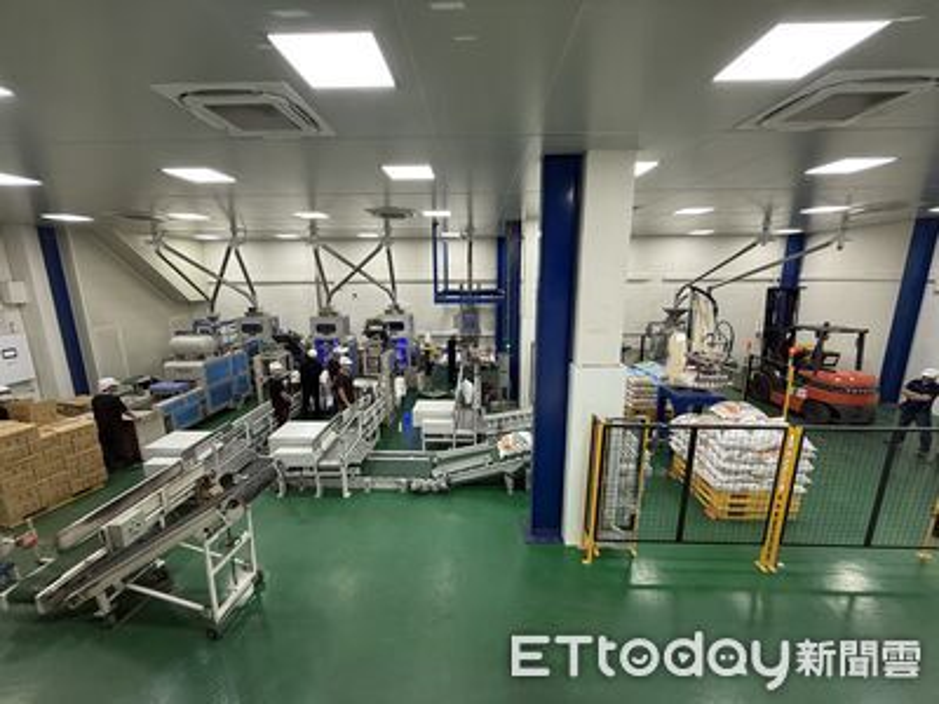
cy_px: 352
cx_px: 470
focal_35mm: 14
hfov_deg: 102.1
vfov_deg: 85.7
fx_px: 380
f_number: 2.2
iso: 200
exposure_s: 1/60
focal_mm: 2.22
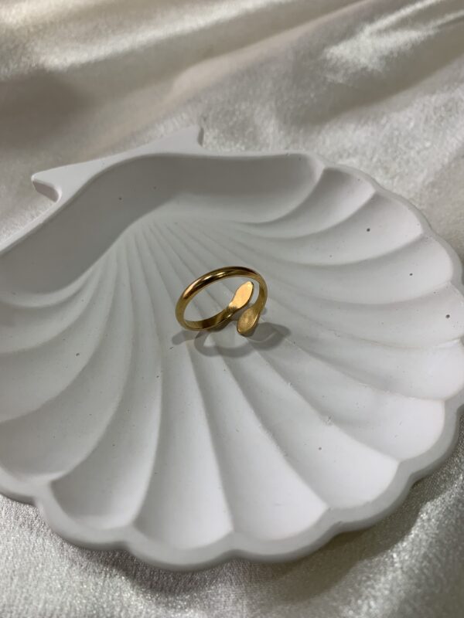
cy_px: 309
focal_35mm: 26
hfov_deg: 53.1
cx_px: 232
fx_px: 465
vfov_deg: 67.3
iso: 80
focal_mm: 4.25
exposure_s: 1/100
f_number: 1.8
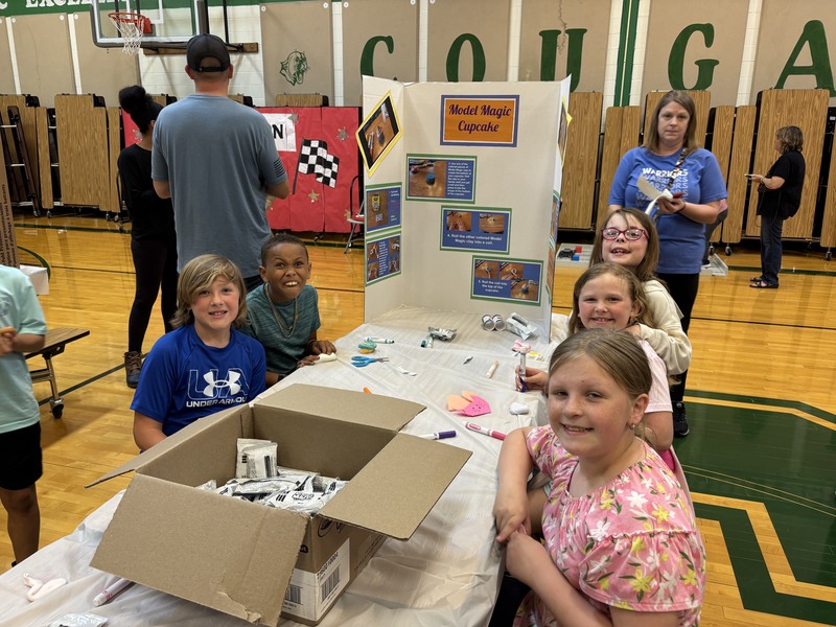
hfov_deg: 67.3
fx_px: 628
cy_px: 314
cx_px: 418
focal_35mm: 26
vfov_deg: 53.1
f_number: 1.6
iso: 100
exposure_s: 1/42
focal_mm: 5.96
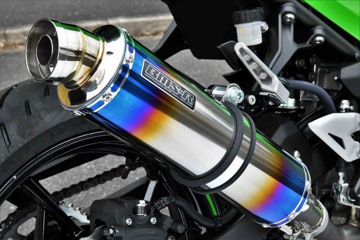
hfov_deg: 28.8
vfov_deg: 19.4
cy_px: 120
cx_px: 180
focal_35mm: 70
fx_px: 700
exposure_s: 1/200
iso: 2500
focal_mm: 70
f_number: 20
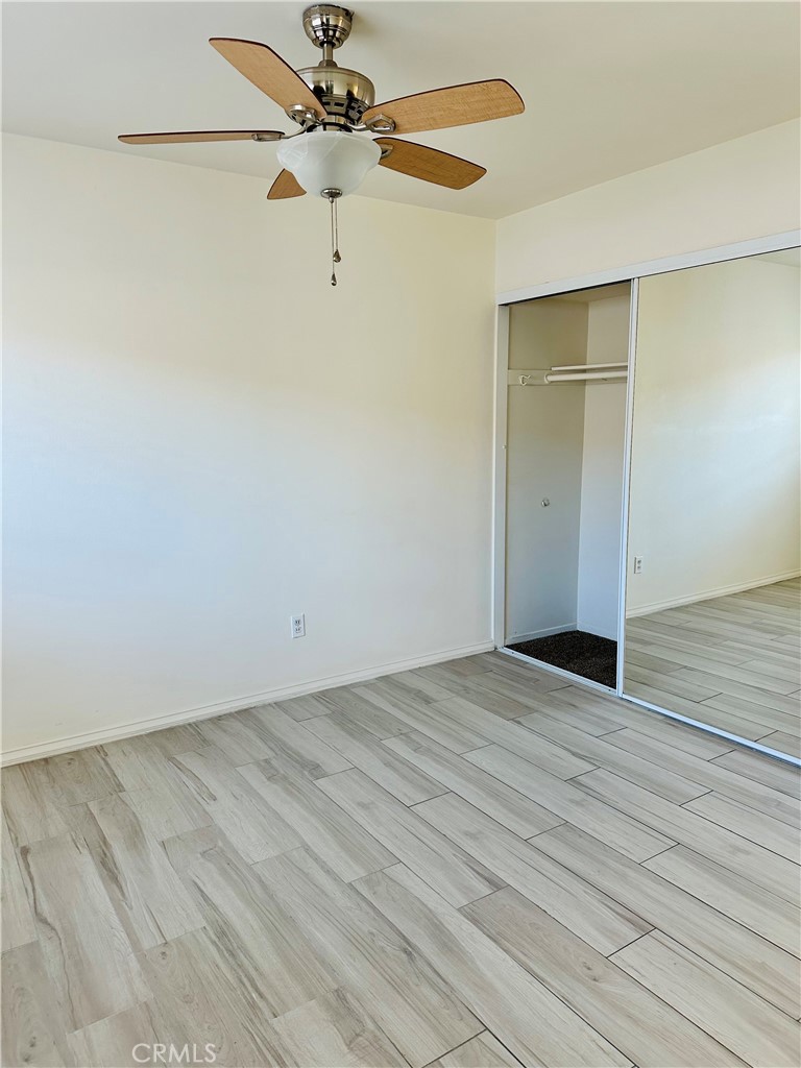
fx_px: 740
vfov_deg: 71.6
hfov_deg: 56.8
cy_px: 534
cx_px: 400
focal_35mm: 24
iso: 160
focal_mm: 6.86
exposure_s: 1/121
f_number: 1.78
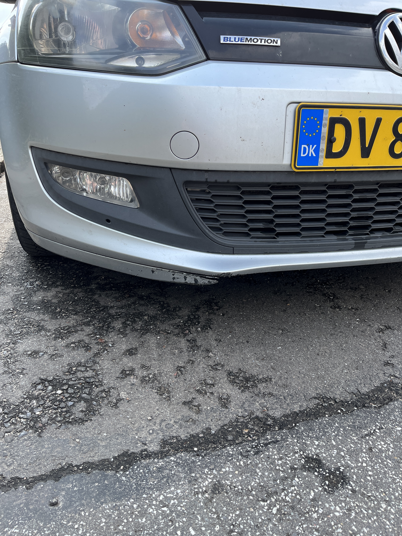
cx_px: 201
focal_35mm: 26
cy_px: 268
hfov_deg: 53.1
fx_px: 403
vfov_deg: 67.3
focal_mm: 5.1
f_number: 1.6
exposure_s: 1/852
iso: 50
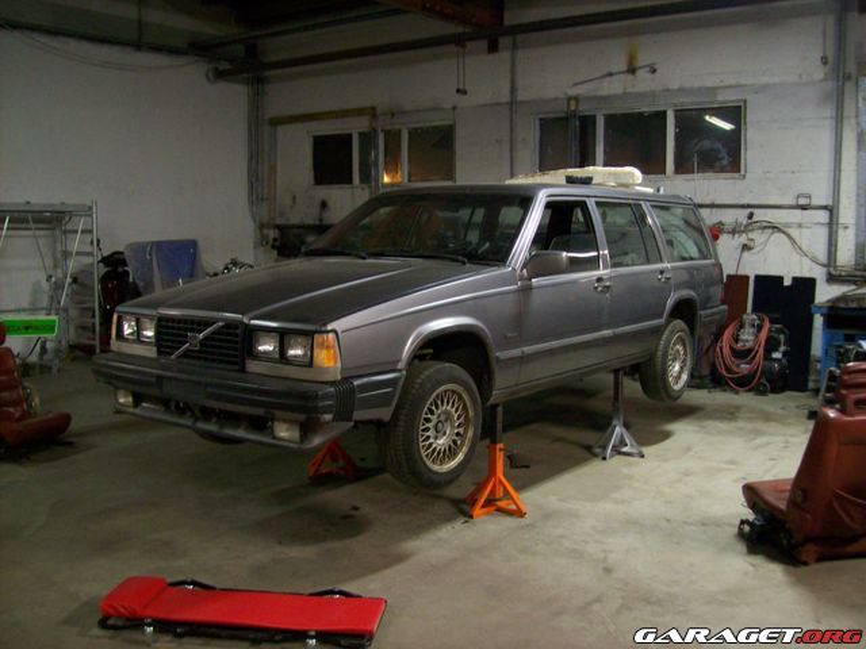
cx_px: 433
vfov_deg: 39.7
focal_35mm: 36
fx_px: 901
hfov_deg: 51.4
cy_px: 324
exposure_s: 1/8
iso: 200
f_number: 2.7
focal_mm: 6
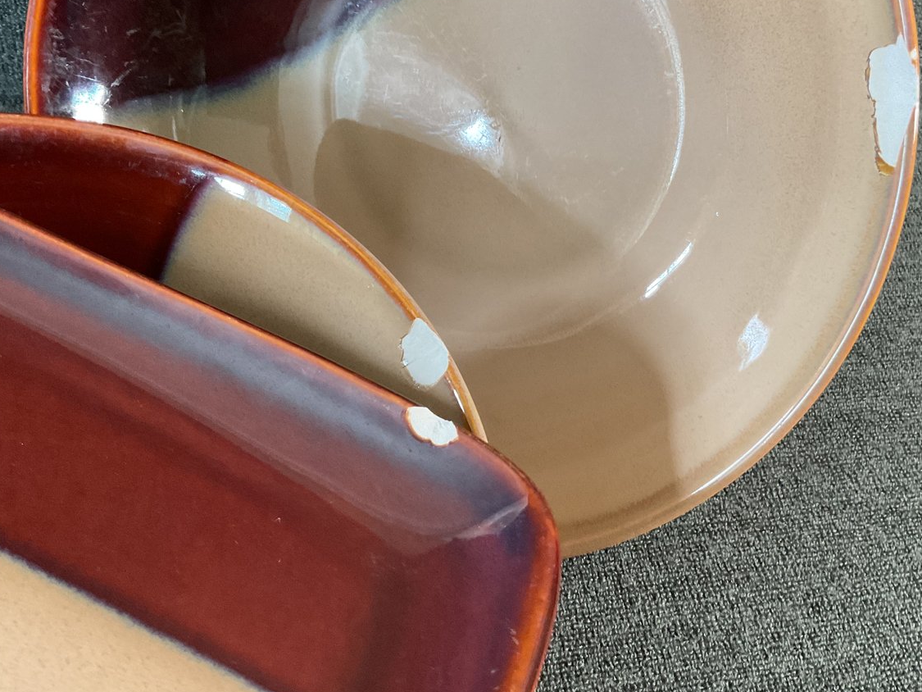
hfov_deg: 47.7
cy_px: 245
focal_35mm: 39
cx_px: 530
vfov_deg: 36.5
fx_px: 1039
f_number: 1.8
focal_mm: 3
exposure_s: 1/60
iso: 200
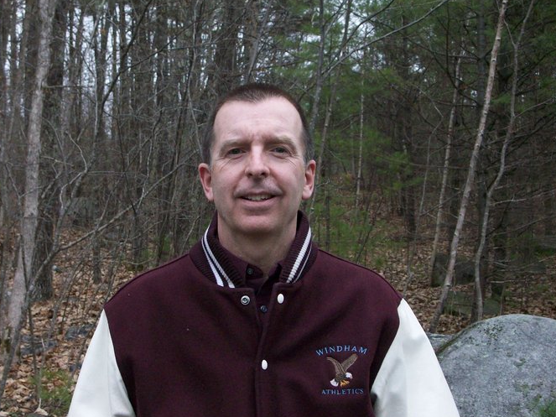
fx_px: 1028
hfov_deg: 30.3
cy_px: 248
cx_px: 269
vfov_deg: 22.9
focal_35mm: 64
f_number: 3.6
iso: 160
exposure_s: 1/109
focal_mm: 8.8
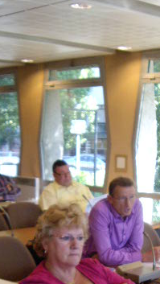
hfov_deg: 16.1
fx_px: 565
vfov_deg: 27.8
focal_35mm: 75
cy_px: 212
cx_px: 94
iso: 200
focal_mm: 6.2
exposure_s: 1/80
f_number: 2.7
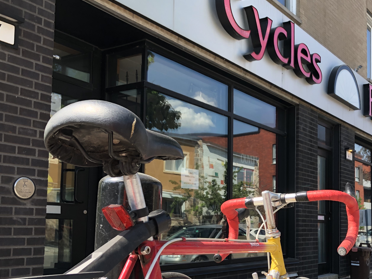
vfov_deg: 31.8
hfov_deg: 40.9
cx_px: 280
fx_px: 484
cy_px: 196
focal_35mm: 45
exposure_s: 1/470
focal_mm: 3.99
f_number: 1.8
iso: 20
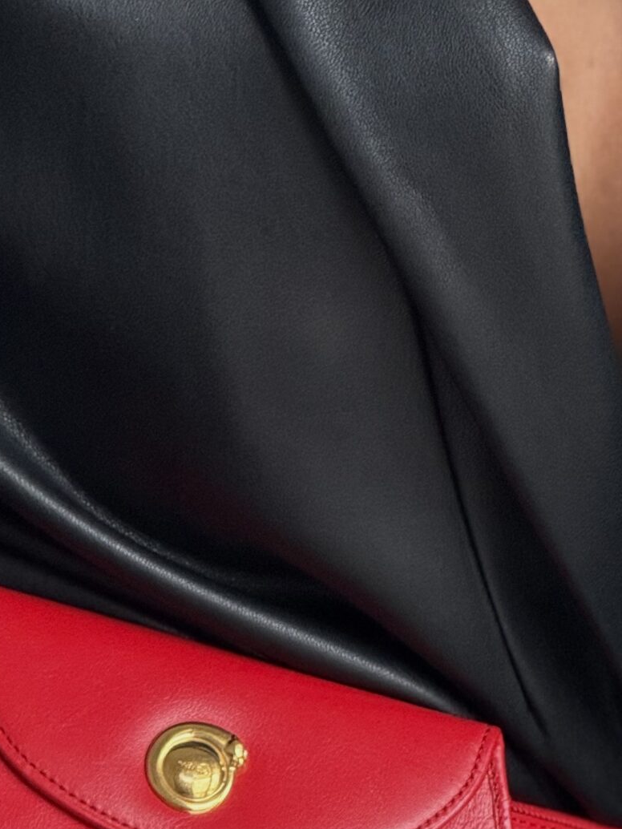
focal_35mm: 297
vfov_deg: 6.6
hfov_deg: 5.0
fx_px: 7113
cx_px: 276
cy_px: 987
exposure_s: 1/99
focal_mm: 15.66
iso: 200
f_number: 2.8
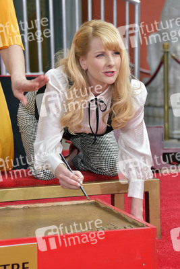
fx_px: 689
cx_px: 90
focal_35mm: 92
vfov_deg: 22.1
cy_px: 134
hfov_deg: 14.9
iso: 160
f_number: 5.3
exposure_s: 1/250
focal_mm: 92
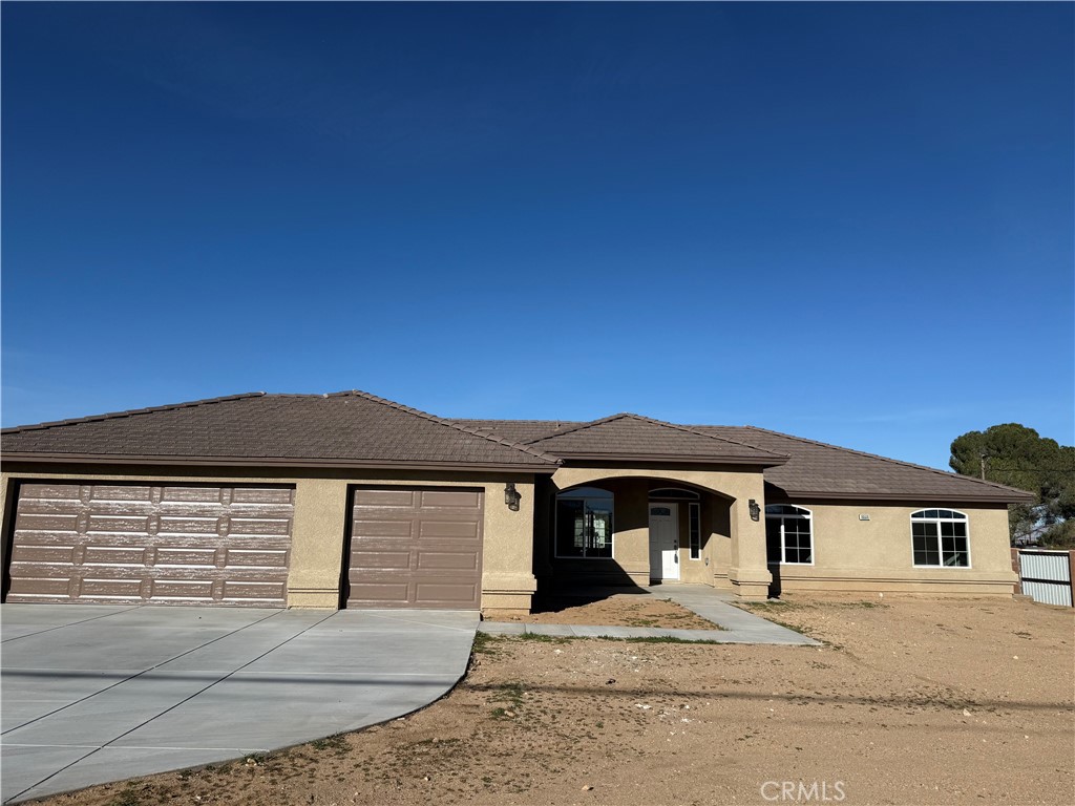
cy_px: 403
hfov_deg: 71.6
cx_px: 538
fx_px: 745
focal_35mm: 24
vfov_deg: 56.8
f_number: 1.78
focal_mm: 6.76
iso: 80
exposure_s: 1/7353
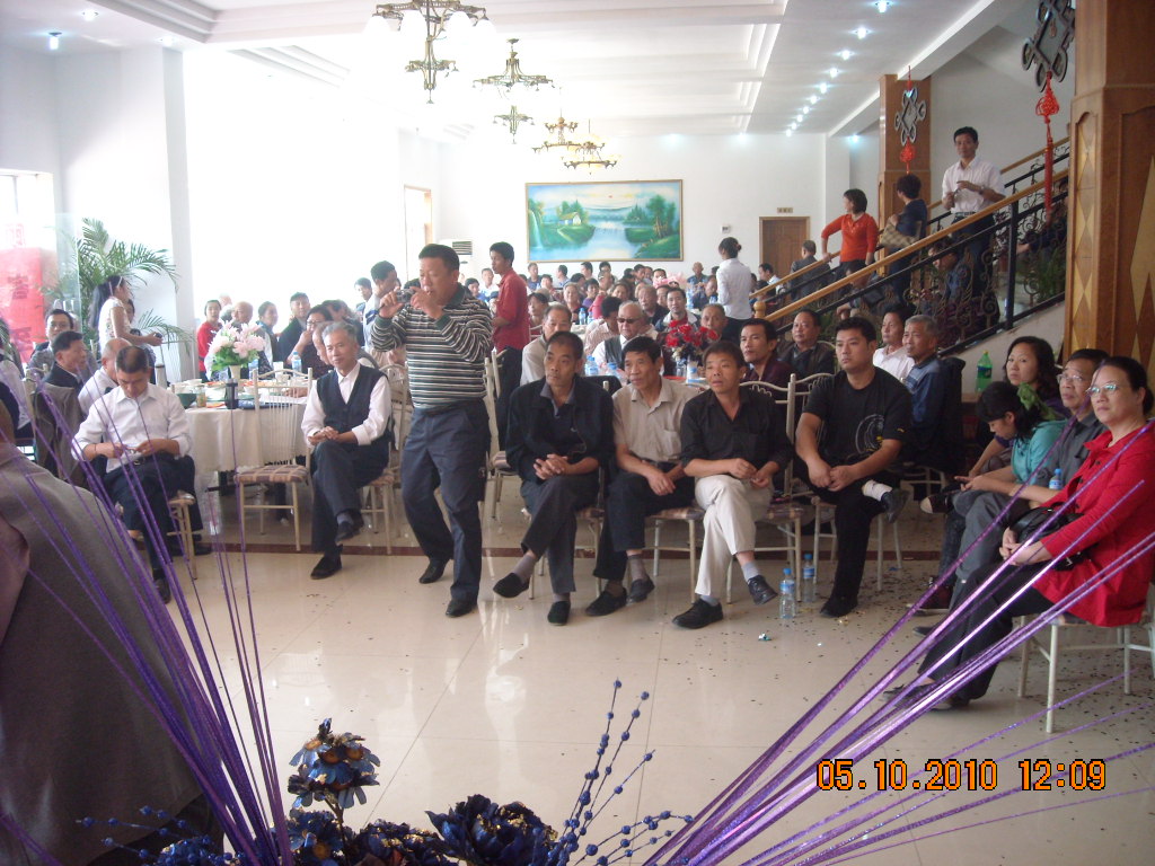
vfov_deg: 40.7
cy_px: 433
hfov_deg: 52.6
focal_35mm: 35
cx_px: 578
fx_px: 1168
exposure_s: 1/60
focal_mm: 5.7
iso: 200
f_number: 2.8
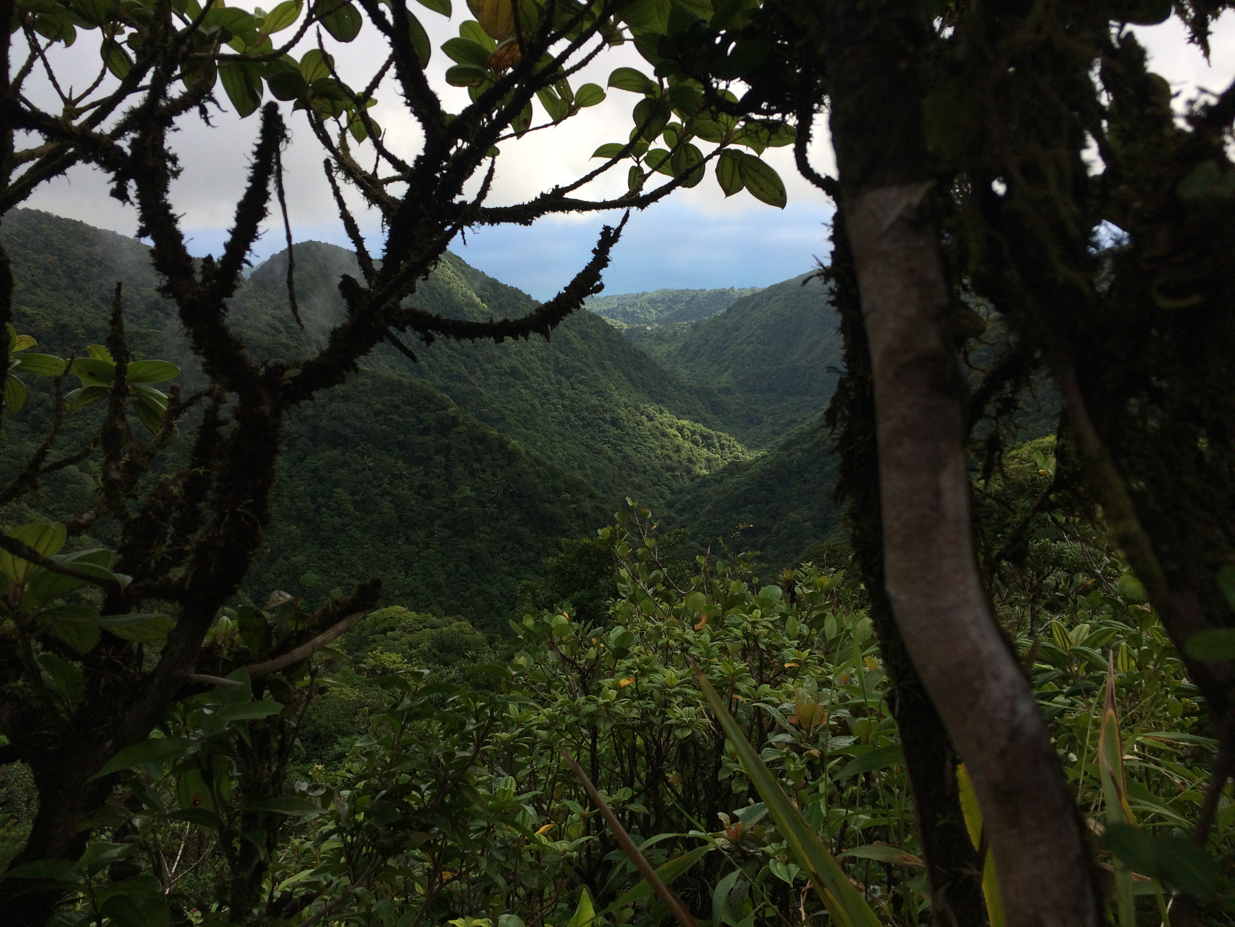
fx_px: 1035
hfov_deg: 61.7
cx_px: 618
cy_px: 464
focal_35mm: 29
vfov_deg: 48.2
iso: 32
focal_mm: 4.15
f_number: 2.2
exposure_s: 1/1520
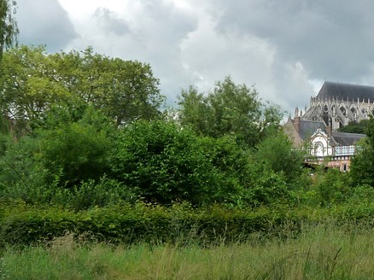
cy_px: 52
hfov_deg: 26.5
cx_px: 303
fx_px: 777
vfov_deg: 20.2
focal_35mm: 72
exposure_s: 1/1000
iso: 160
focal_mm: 5.3
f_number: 3.5
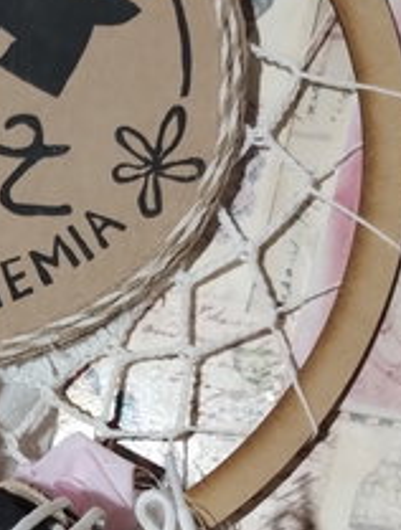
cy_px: 453
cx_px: -48
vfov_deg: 26.6
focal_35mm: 71
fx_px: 1091
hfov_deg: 19.8
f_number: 1.8
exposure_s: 1/25
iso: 1822
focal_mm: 4.27
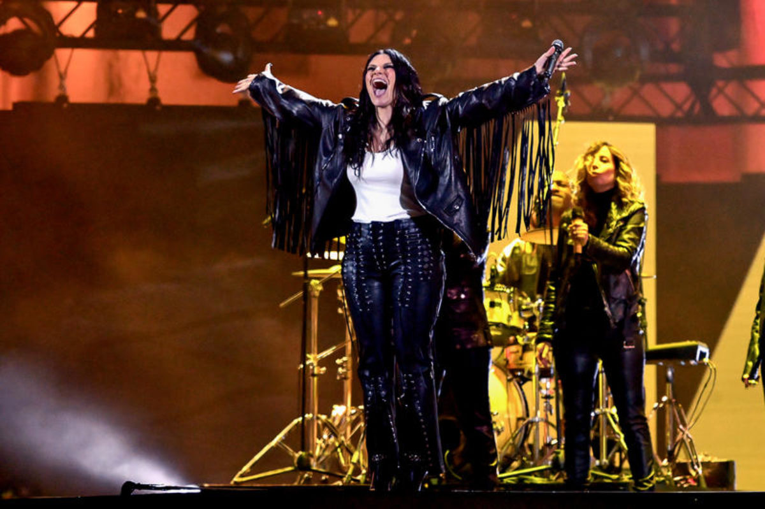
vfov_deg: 3.3
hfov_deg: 4.9
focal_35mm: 420
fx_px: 8921
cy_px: 254
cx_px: 382
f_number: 6.3
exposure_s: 1/320
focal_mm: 420
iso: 8000
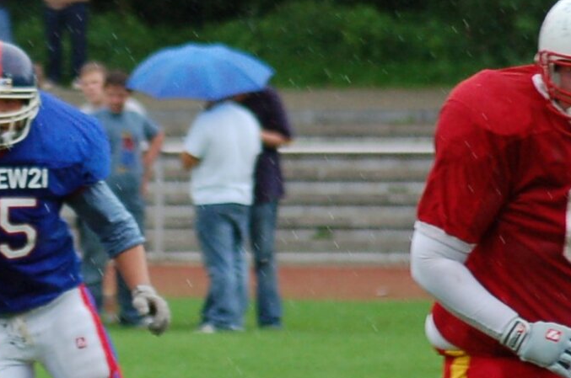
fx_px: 8487
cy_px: 338
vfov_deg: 2.6
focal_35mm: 536
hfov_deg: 3.8
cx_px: -148
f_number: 4.2
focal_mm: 110
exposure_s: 1/500
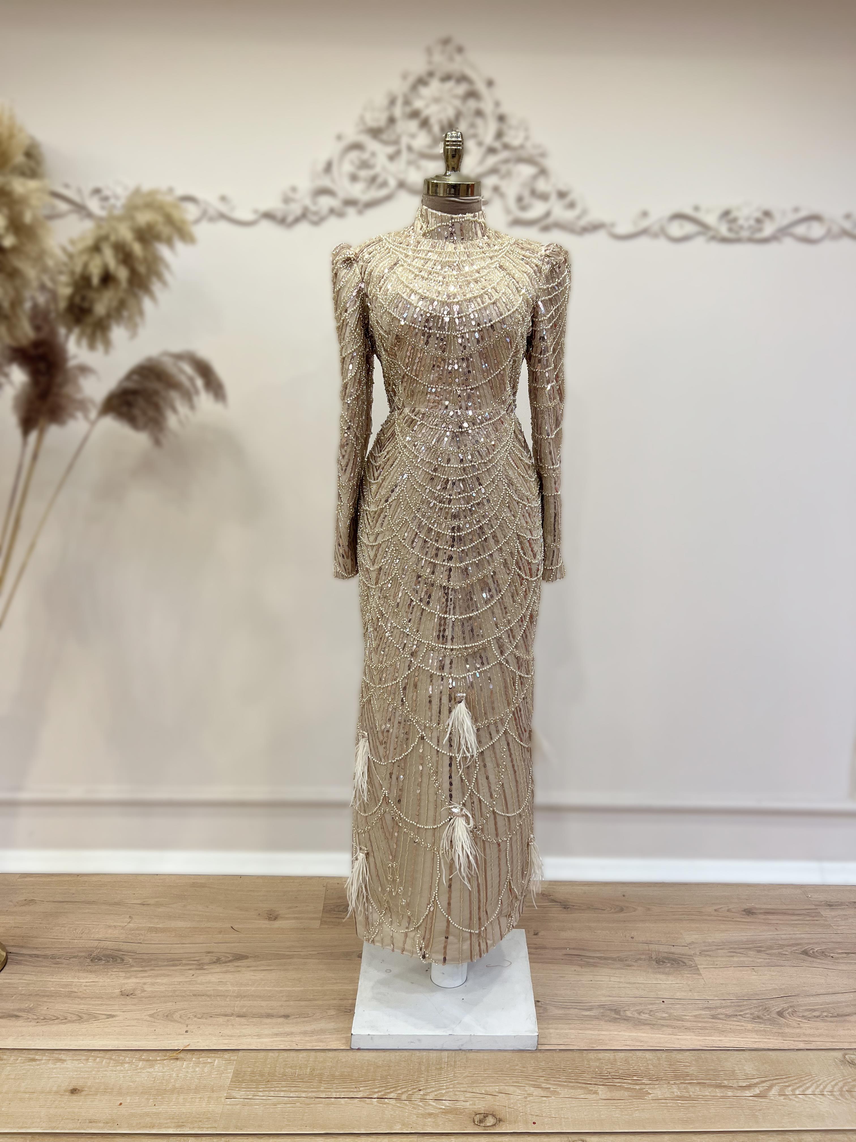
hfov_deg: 53.1
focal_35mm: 26
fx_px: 857
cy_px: 571
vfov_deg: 67.3
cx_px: 428
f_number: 1.5
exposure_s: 1/100
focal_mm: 5.7
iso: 100
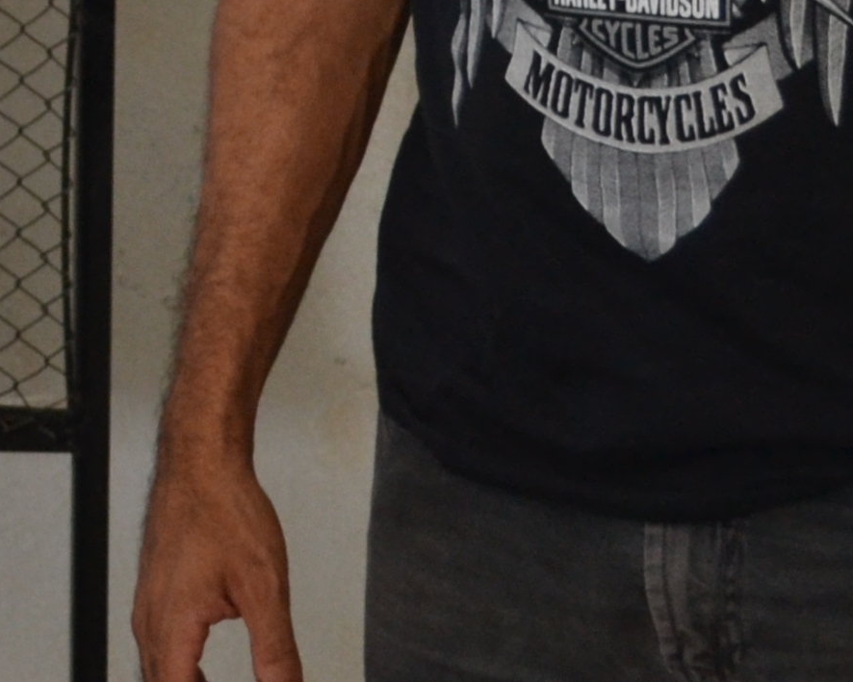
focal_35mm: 161
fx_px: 4065
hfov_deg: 11.2
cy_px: -574
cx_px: -658
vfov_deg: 9.1
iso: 400
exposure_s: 1/40
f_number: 4
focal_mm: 22
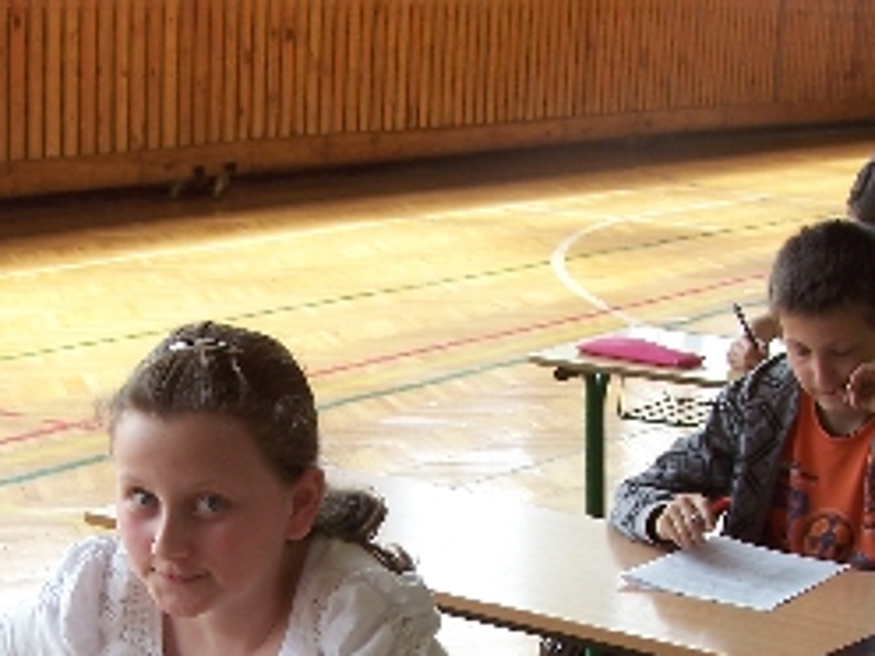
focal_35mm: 92
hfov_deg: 21.2
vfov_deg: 15.7
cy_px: 691
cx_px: 272
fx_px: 2326
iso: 64
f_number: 2.8
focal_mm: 6.3
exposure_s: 1/80
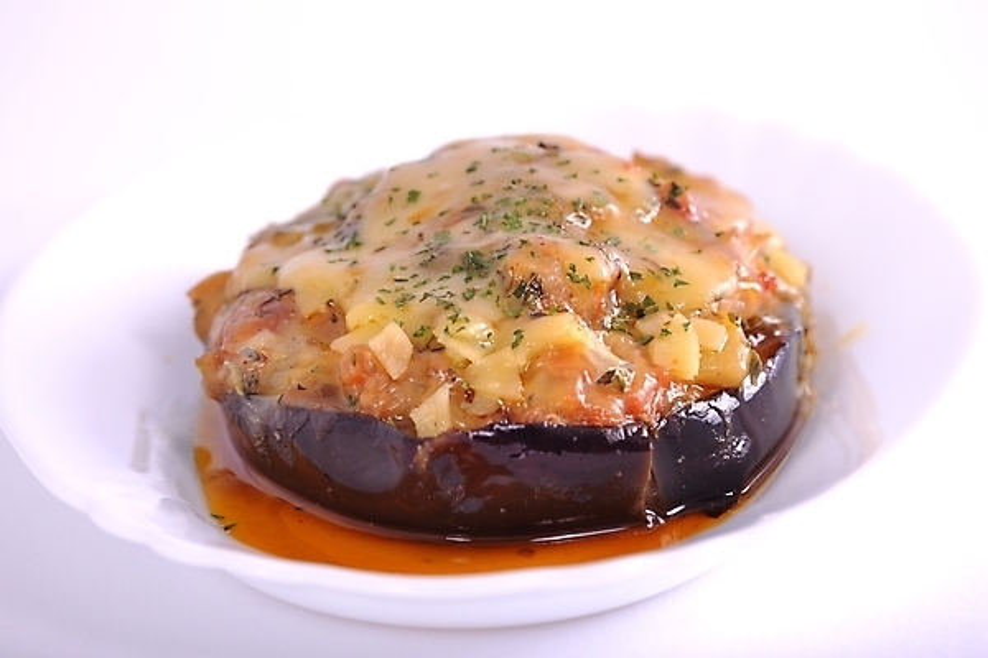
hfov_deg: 7.0
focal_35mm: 292
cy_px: 329
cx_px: 494
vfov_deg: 4.7
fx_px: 8027
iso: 100
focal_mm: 195
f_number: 7.1
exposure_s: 1/160
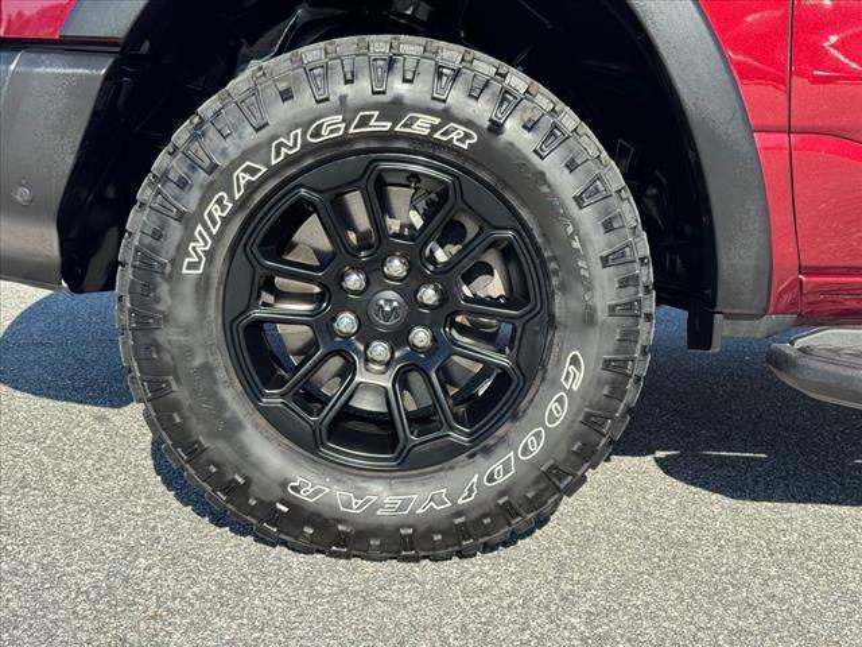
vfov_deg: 30.3
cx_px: 431
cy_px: 324
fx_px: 1195
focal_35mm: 48
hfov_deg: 39.7
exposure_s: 1/1366
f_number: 1.78
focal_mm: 6.76
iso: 64
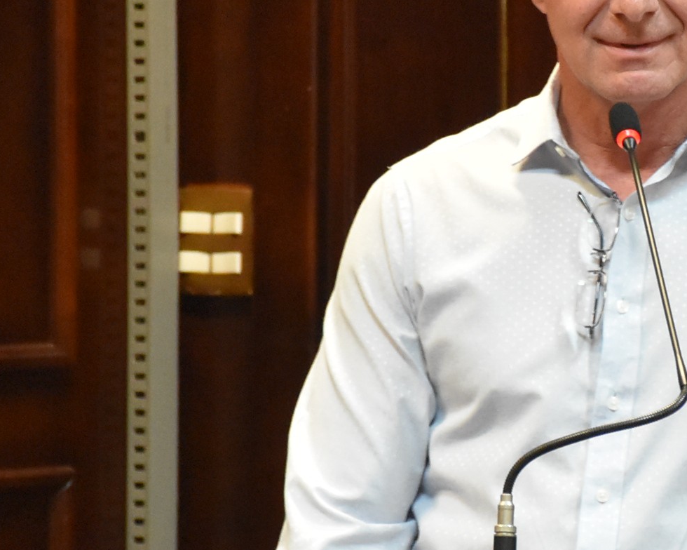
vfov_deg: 4.0
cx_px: 643
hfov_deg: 5.0
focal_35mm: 387
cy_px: 286
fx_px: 7869
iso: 4500
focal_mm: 90
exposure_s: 1/60
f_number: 5.3
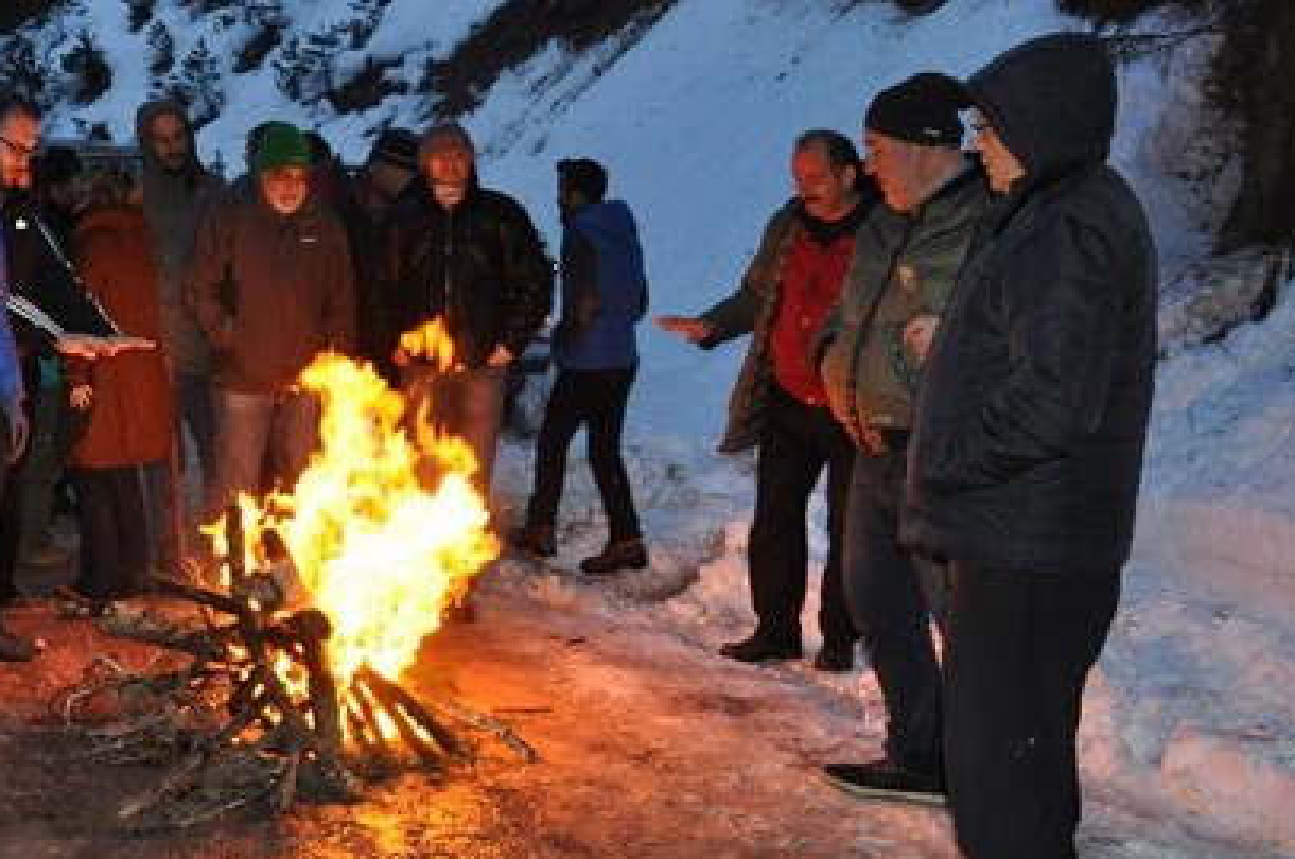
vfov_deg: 26.0
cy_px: 428
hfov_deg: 37.2
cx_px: 293
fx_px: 1861
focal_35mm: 52
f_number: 3.8
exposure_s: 1/60
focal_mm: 21
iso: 800
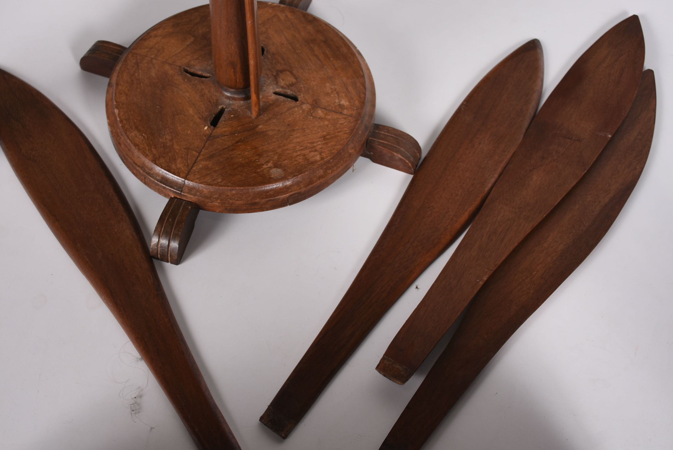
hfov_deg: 41.4
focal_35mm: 48
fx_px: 890
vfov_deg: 28.3
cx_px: 325
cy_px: 191
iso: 100
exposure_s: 1/60
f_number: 7.1
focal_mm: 27
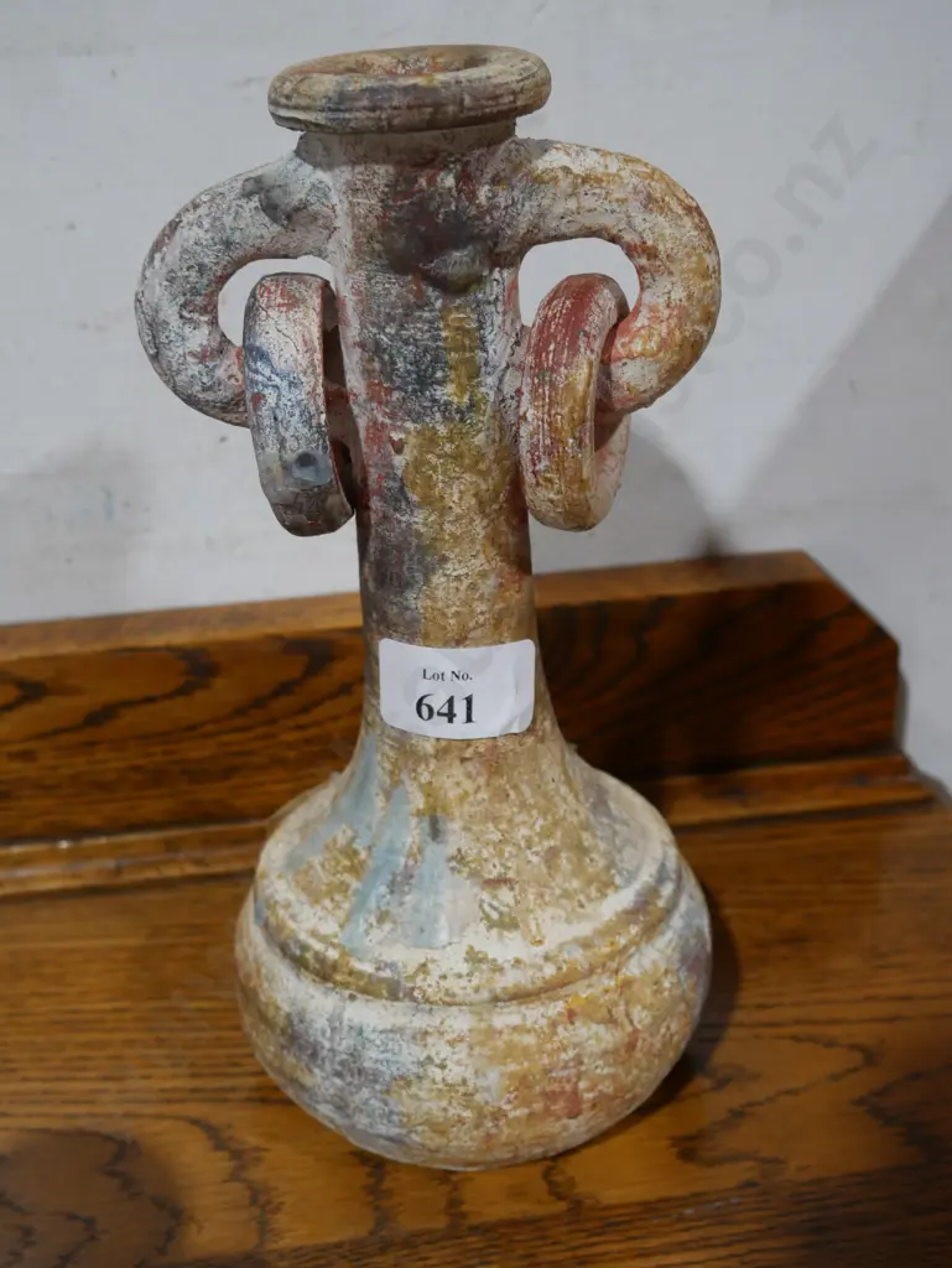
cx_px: 476
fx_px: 1539
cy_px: 634
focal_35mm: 42
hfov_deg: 34.4
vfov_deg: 44.8
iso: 500
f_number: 5
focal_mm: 21
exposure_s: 1/60
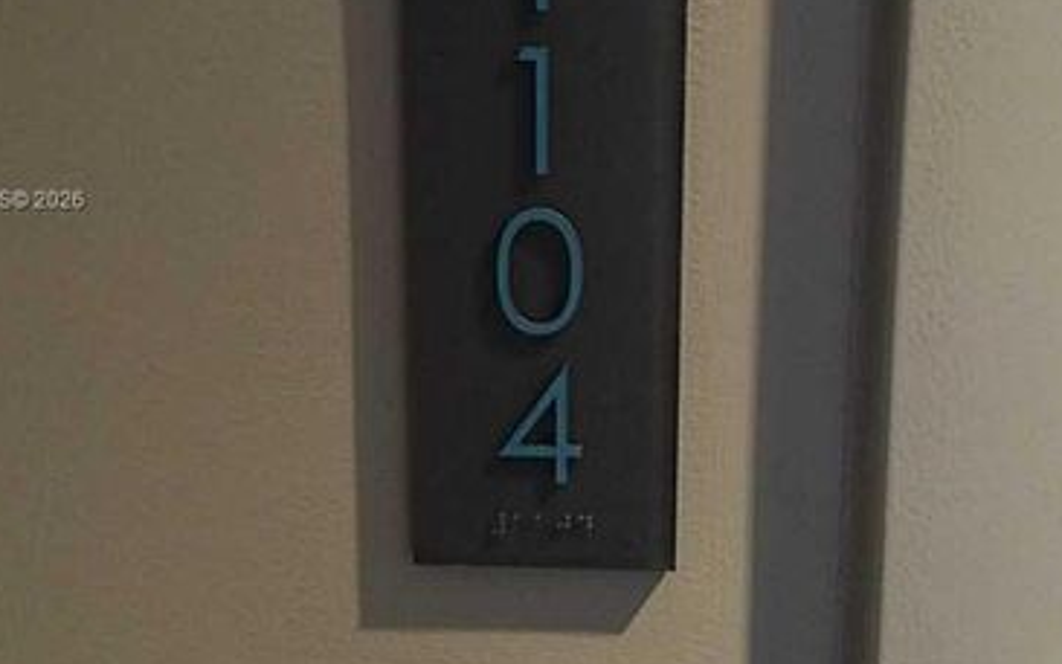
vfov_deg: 30.3
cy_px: 202
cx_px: 519
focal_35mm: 42
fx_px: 1216
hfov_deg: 47.2
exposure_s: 1/15
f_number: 2.2
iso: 400
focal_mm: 4.15
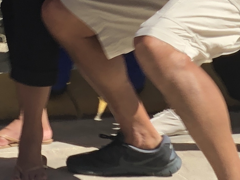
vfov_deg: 5.3
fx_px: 1921
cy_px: -161
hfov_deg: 6.9
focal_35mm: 277
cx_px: -217
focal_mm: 6
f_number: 2.4
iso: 16
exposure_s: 1/436
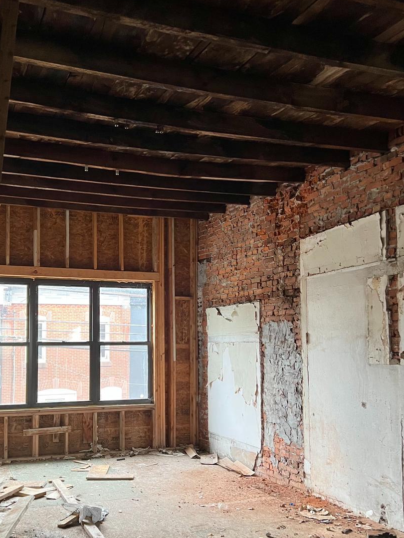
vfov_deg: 49.8
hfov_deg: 38.4
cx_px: 149
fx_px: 575
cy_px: 320
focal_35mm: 37
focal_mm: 5.7
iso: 160
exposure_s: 1/60
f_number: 1.5
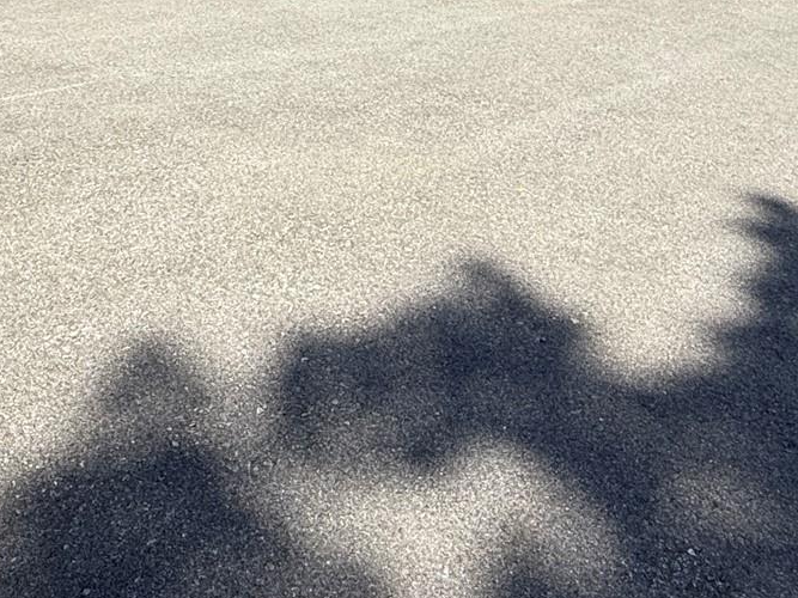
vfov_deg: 27.1
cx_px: 185
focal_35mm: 43
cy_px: -218
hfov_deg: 42.3
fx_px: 991
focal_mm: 2.22
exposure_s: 1/679
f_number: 2.2
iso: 50
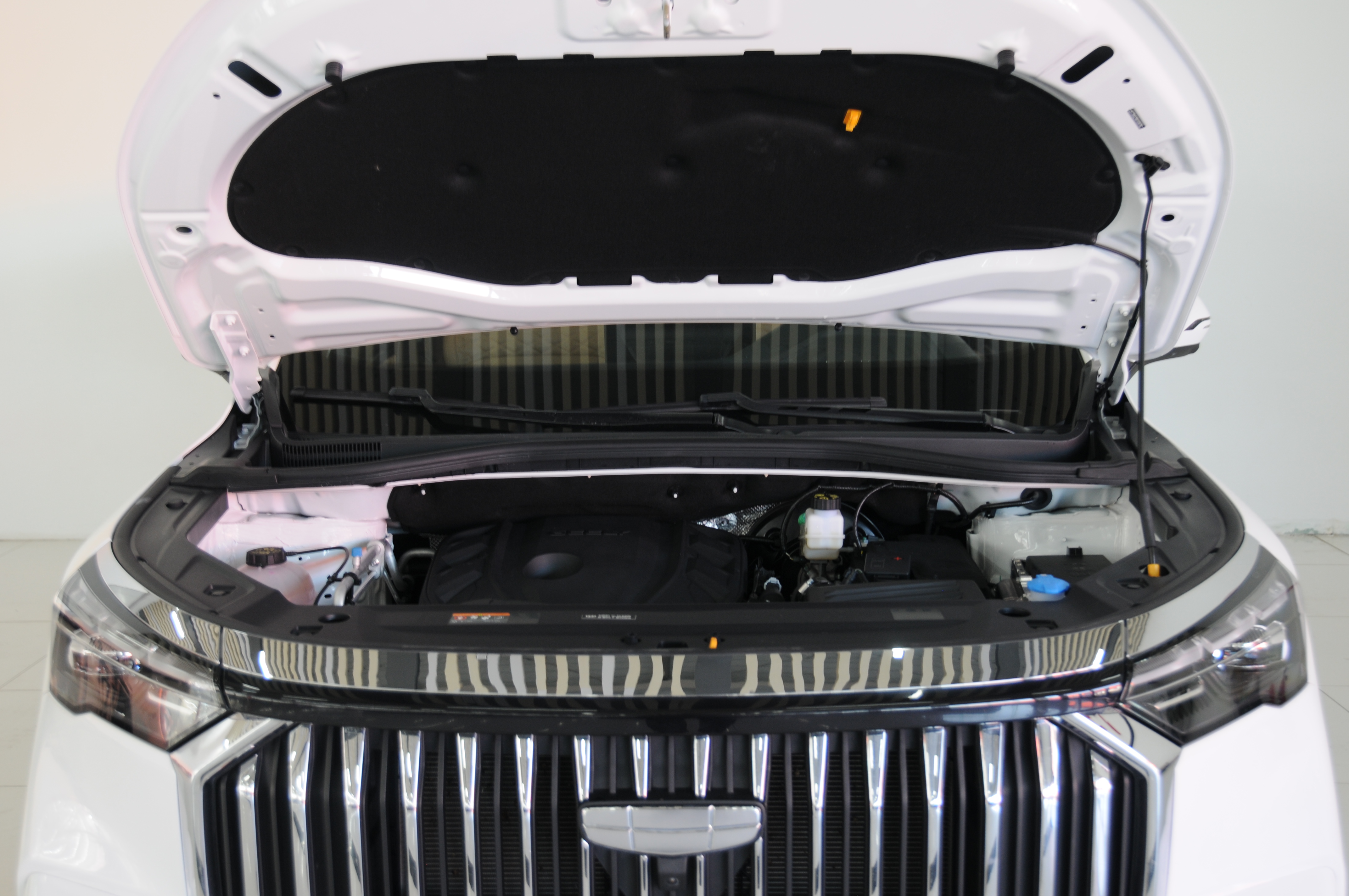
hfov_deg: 46.4
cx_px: 674
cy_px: 448
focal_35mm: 42
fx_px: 1572
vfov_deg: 31.8
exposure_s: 1/10
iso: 200
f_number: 4.8
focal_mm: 28
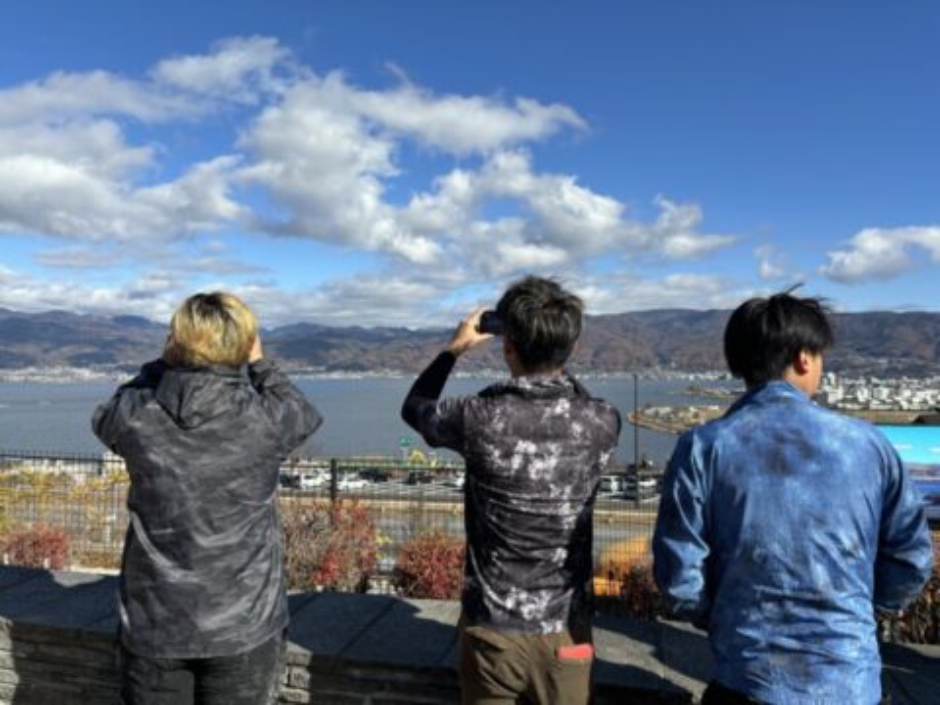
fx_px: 706
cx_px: 470
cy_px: 352
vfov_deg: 53.1
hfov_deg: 67.3
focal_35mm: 26
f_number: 1.6
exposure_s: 1/3650
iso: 50
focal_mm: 5.96
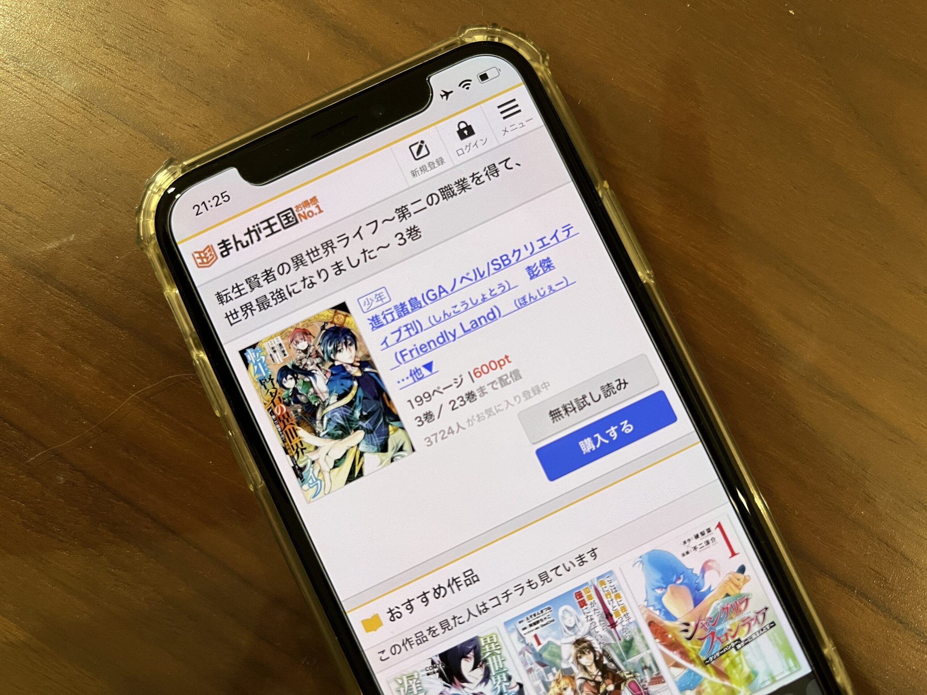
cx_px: 464
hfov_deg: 67.3
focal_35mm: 26
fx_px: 696
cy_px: 348
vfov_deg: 53.1
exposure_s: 1/60
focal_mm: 5.1
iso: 250
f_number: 1.6
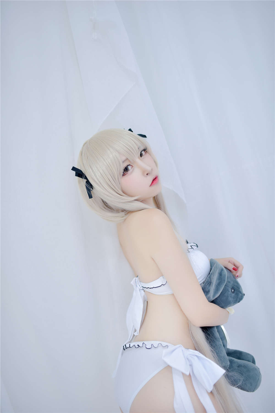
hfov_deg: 37.9
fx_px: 401
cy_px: 206
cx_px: 138
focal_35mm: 35
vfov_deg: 54.4
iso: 320
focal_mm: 35
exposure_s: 1/160
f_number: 2
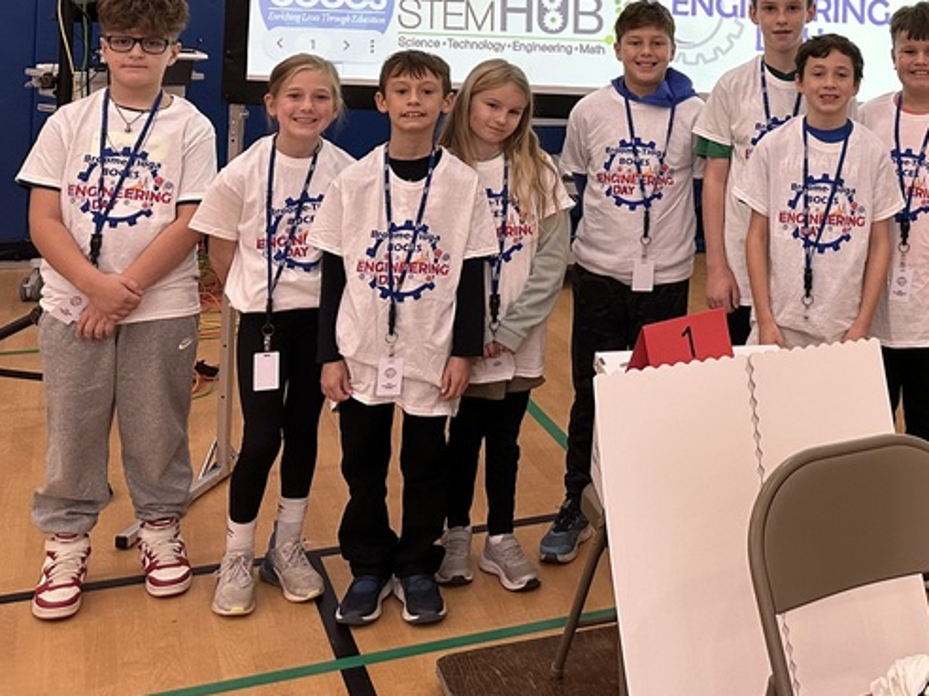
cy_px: 32
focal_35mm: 50
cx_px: 842
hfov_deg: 35.8
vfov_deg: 27.7
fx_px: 1342
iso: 160
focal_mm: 6.86
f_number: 1.78
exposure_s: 1/120
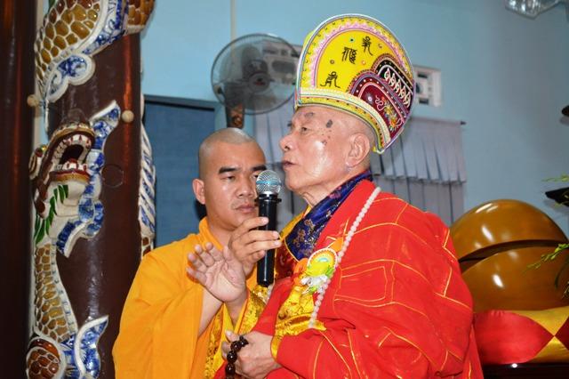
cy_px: 190
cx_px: 284
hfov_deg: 30.5
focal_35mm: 66
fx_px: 1043
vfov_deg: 20.6
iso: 1250
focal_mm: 44
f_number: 5.3
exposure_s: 1/60
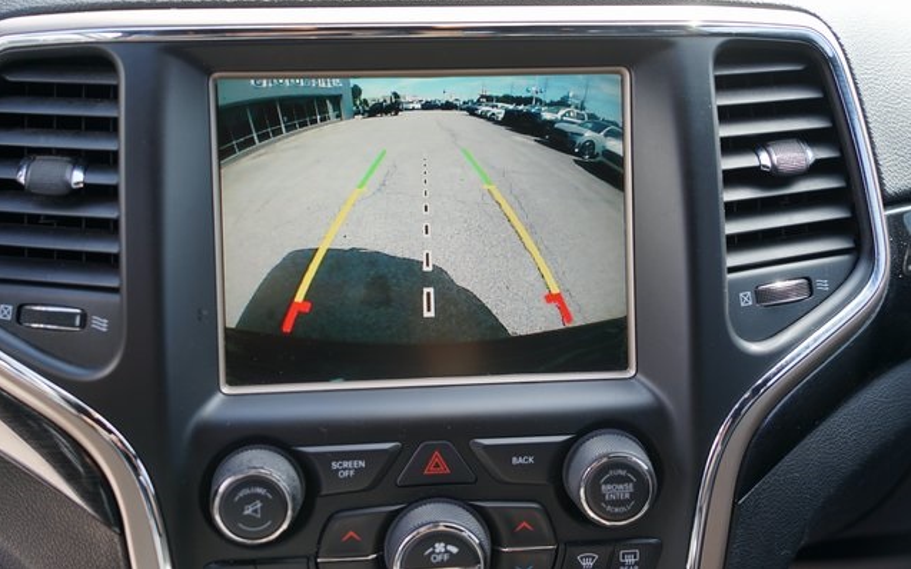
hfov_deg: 48.2
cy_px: 265
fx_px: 1018
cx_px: 455
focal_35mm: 41
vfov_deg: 31.2
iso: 100
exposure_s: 1/60
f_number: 4
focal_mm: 40
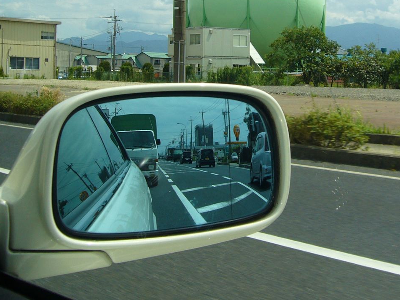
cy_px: 55
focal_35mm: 59
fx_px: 682
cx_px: 240
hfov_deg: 32.6
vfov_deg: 24.4
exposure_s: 1/320
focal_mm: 5.8
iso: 80
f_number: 5.6
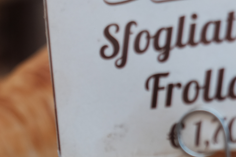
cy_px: 249
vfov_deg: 9.7
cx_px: 29
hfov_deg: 14.9
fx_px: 891
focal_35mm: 136
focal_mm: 27
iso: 250
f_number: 2.8
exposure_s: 1/125
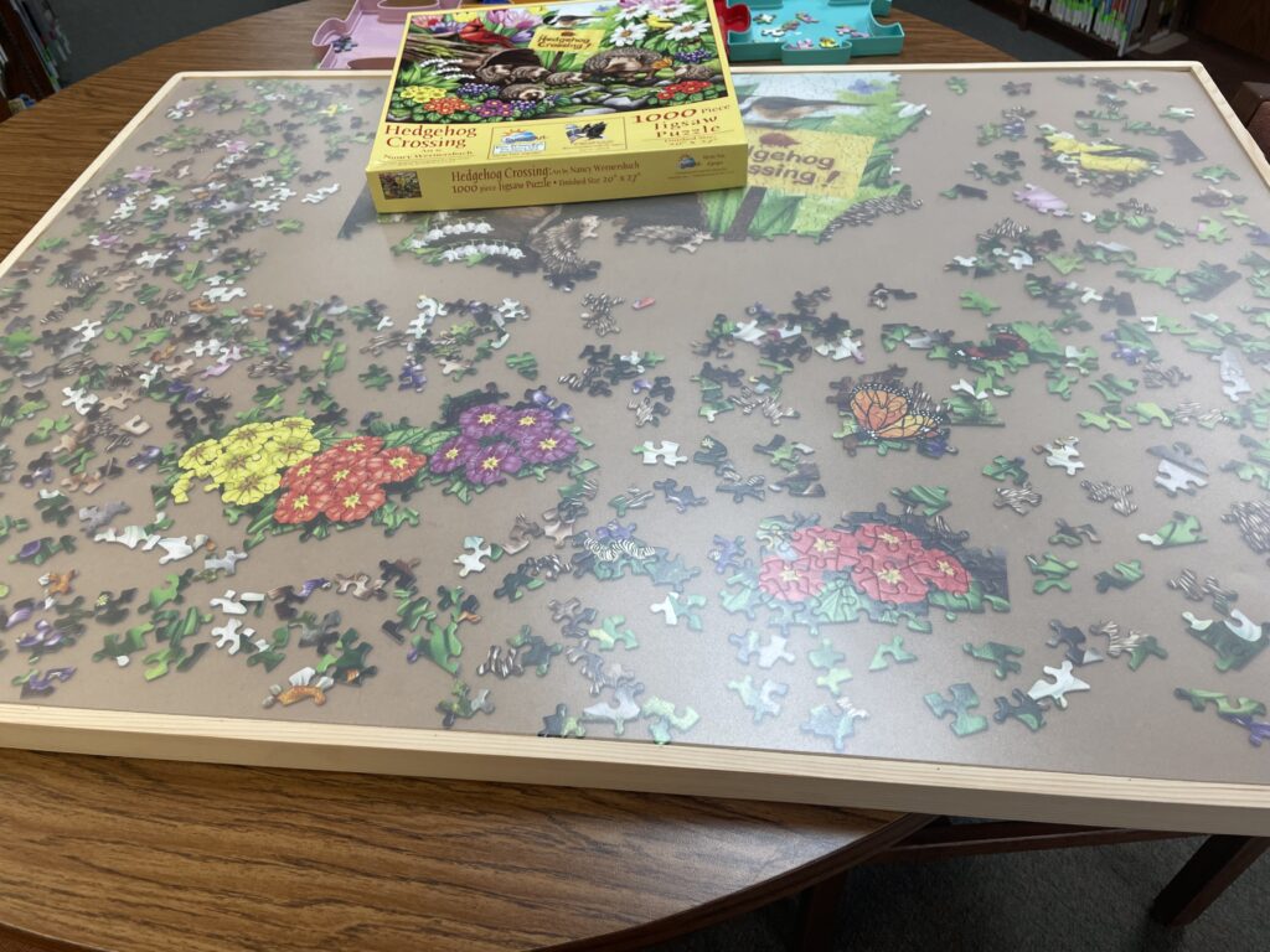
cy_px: 476
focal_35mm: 26
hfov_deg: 67.3
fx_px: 954
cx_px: 635
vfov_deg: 53.1
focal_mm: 4.2
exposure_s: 1/120
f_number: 1.6
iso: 80
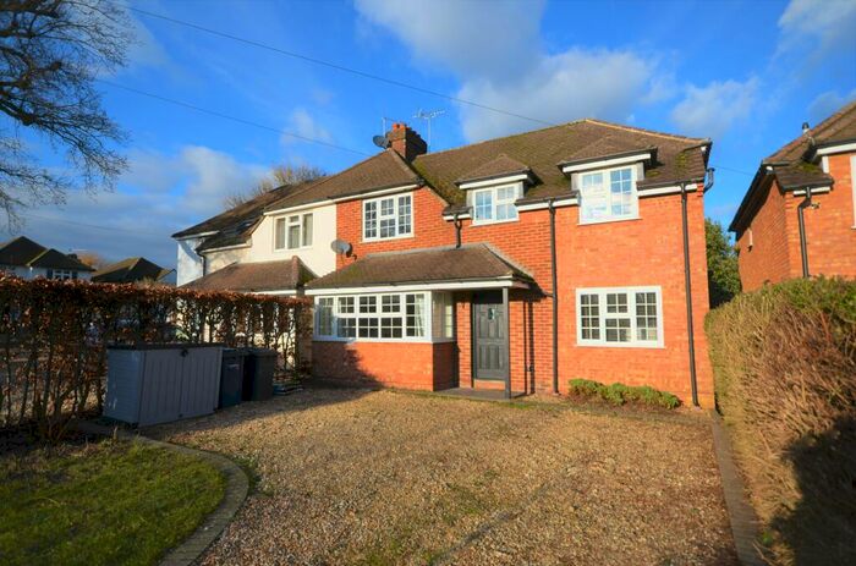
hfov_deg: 90.1
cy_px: 283
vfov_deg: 67.1
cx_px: 428
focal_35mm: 18
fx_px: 427
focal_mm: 12
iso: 100
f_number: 8
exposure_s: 1/250
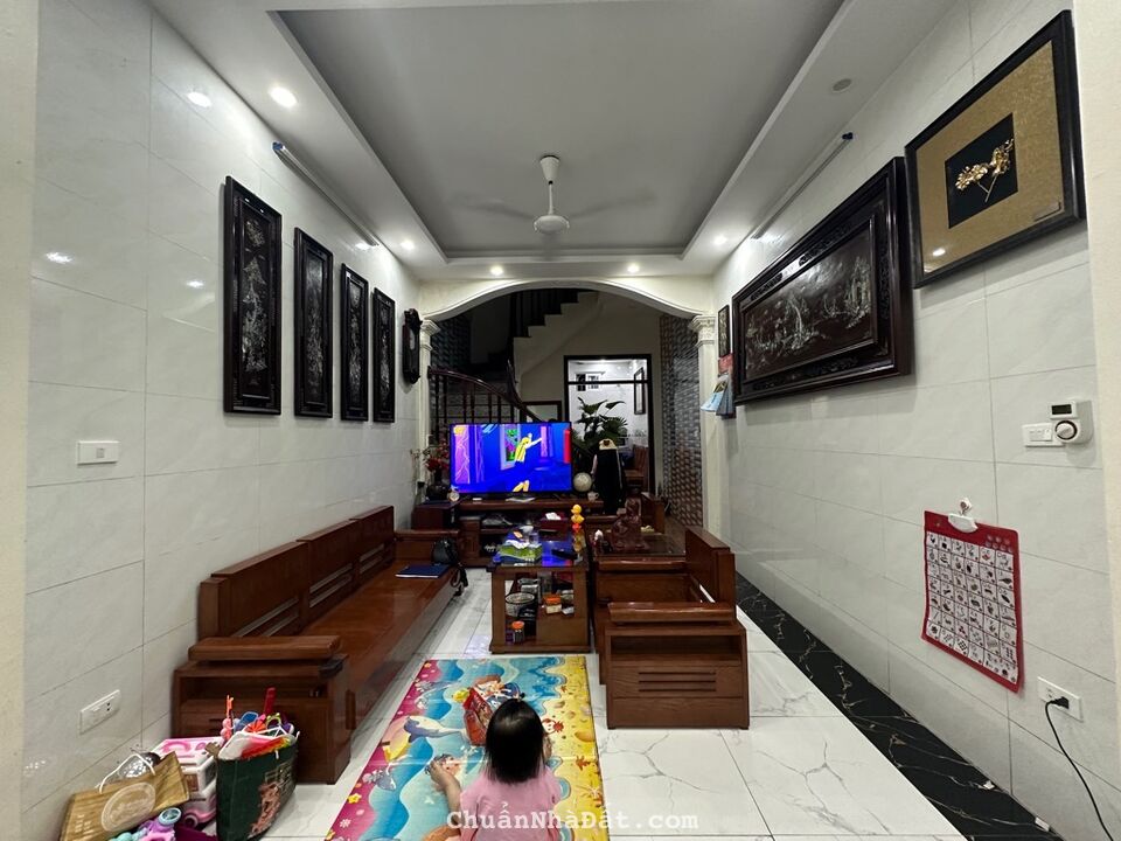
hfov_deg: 102.1
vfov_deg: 85.7
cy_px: 420
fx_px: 453
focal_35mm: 14
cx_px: 560
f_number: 2.2
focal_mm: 2.22
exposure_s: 1/100
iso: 250
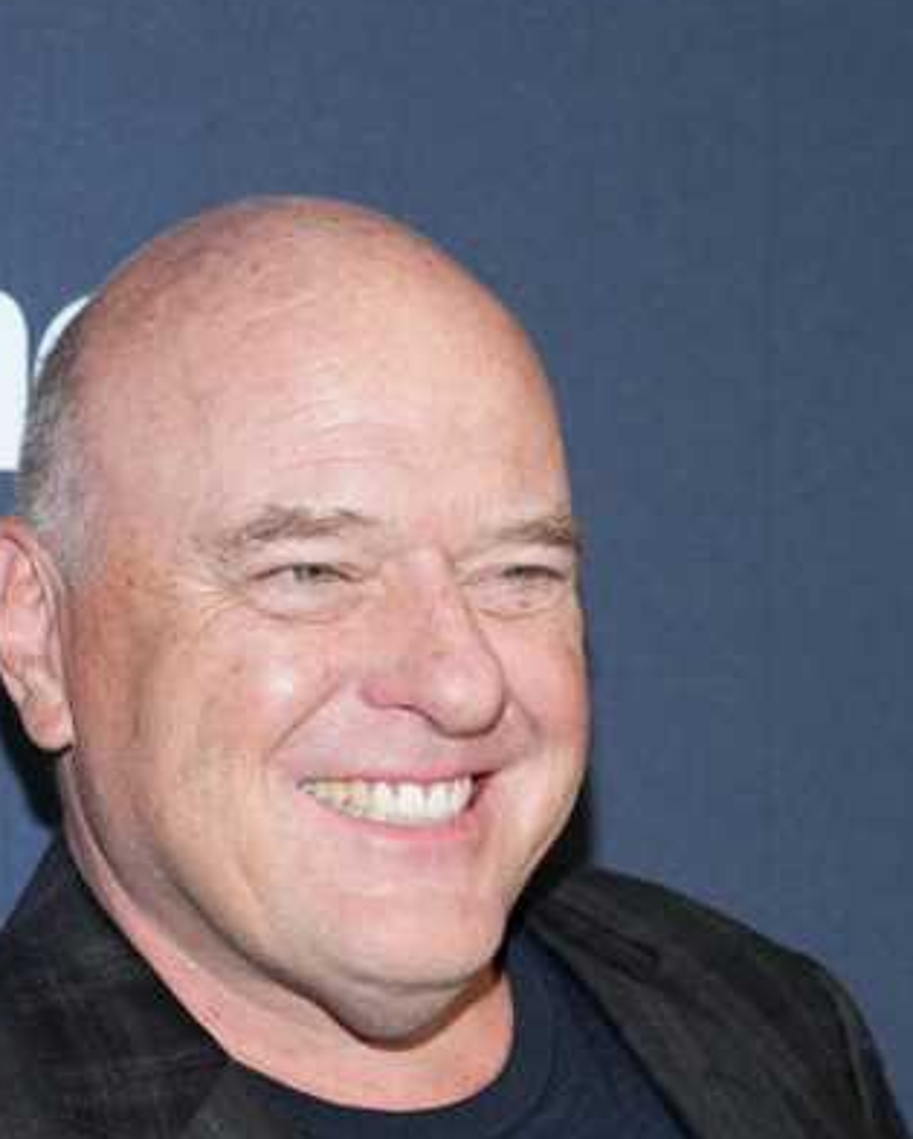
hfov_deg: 8.3
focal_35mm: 187
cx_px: 293
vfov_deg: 10.3
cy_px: 1040
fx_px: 6309
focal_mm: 70
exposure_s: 1/200
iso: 640
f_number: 4.5
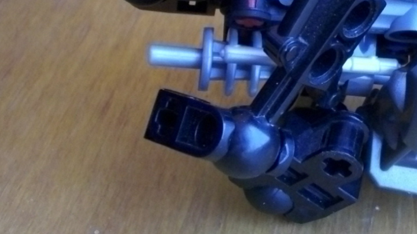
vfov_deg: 15.7
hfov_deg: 26.9
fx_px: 829
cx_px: 403
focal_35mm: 75
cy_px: -10
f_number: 2.8
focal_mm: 6.2
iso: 200
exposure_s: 1/60
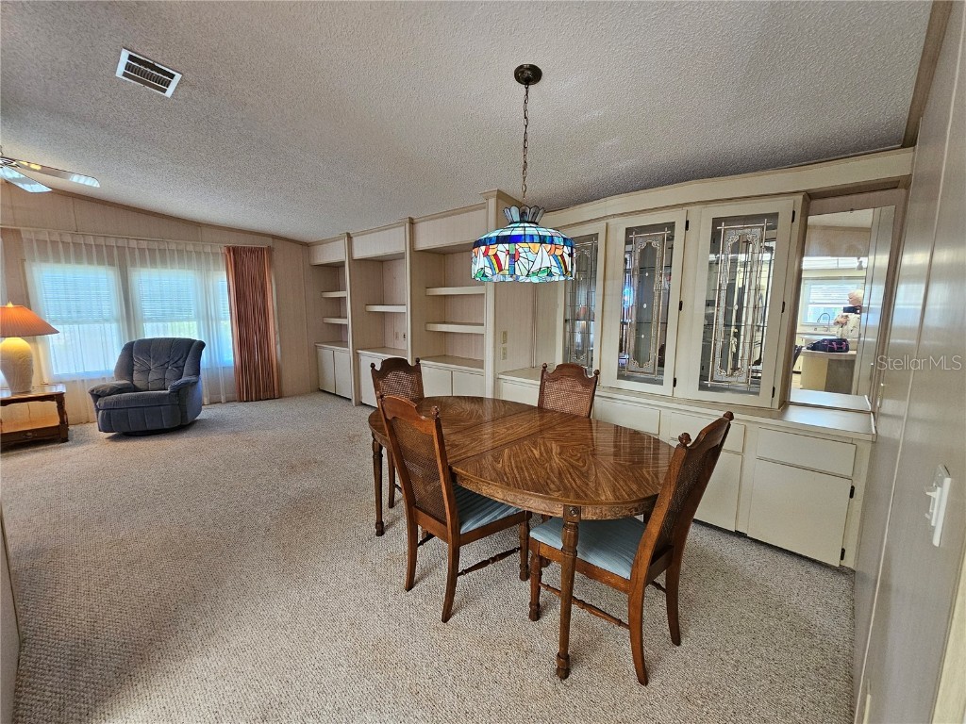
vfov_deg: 89.9
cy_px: 362
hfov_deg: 106.2
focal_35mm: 13
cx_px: 483
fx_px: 363
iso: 400
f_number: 2.2
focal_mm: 2.2
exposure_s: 1/60
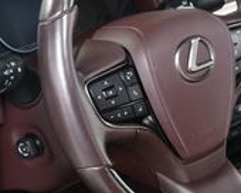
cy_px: 61
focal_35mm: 138
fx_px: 984
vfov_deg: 11.2
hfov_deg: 13.9
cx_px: 91
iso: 100
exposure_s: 1/160
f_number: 4
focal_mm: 26
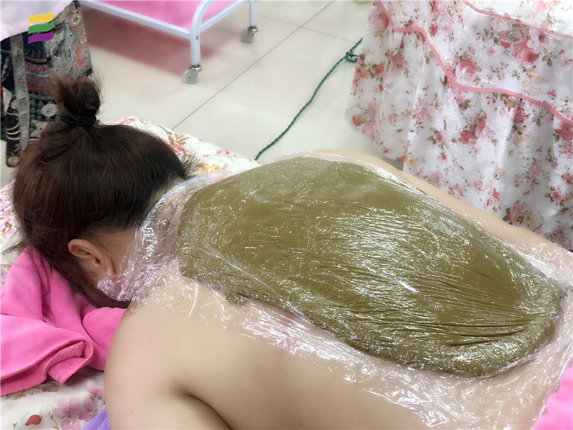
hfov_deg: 33.8
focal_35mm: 57
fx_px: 944
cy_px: 215
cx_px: 286
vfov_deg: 25.7
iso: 250
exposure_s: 1/33
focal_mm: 6.6
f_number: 2.8
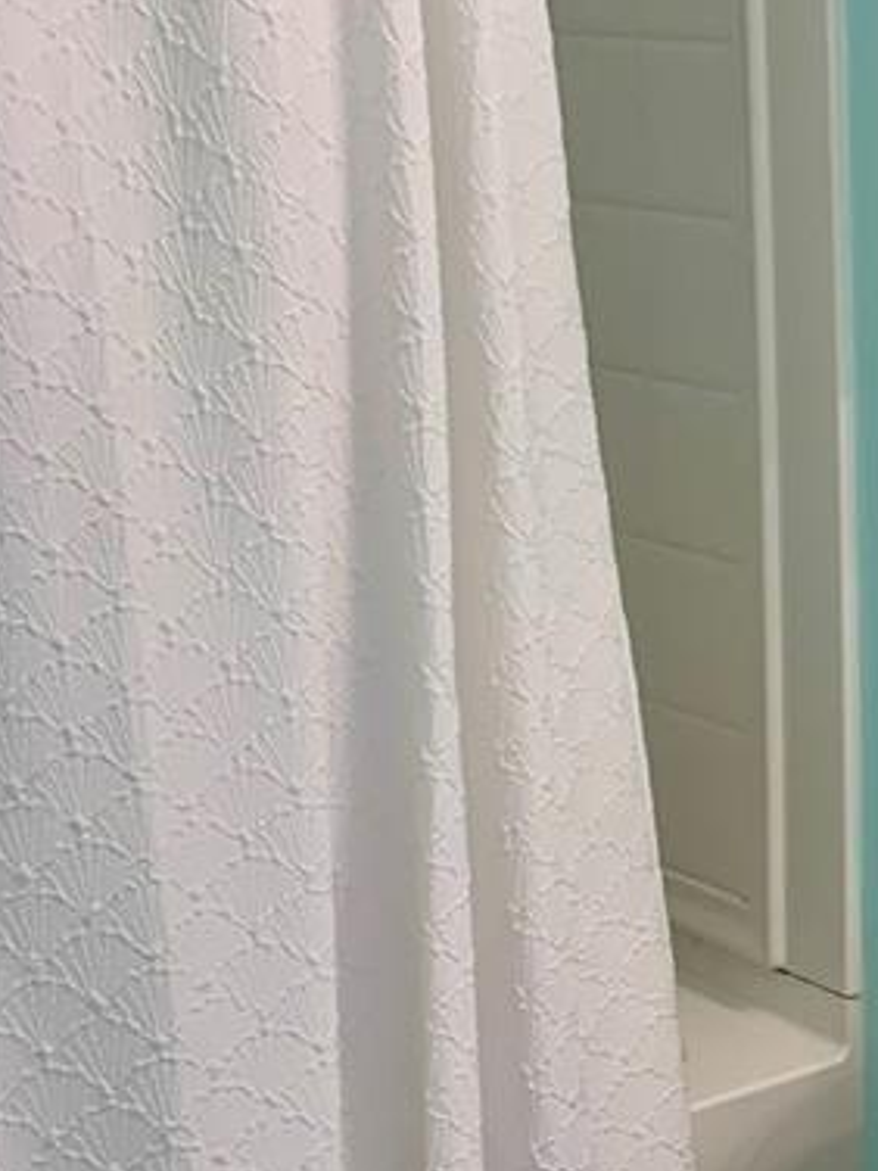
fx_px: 2807
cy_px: 364
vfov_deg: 23.4
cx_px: 1333
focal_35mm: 83
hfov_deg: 16.2
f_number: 1.8
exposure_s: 1/60
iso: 160
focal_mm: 4.25
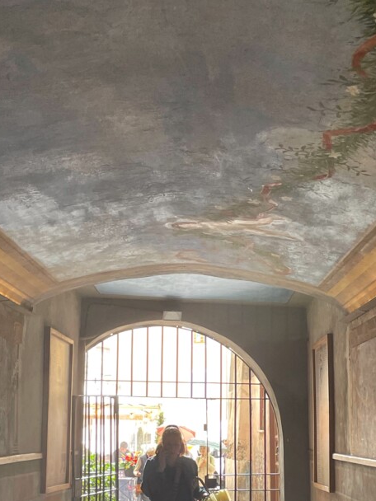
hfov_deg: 25.6
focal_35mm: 57
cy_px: 324
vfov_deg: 33.6
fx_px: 826
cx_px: 209
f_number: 1.6
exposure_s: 1/63
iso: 125
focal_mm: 4.2
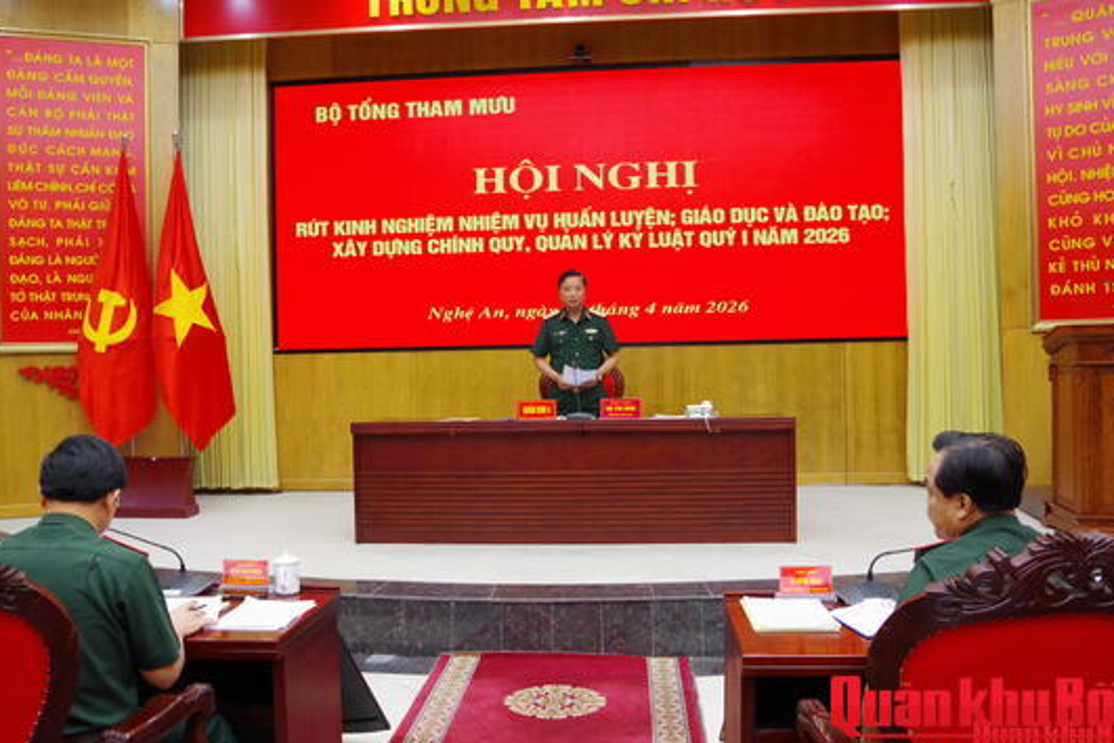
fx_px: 1083
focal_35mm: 35
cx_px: 516
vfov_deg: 37.8
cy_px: 353
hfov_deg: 54.4
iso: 3200
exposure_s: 1/60
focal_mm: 21
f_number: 8
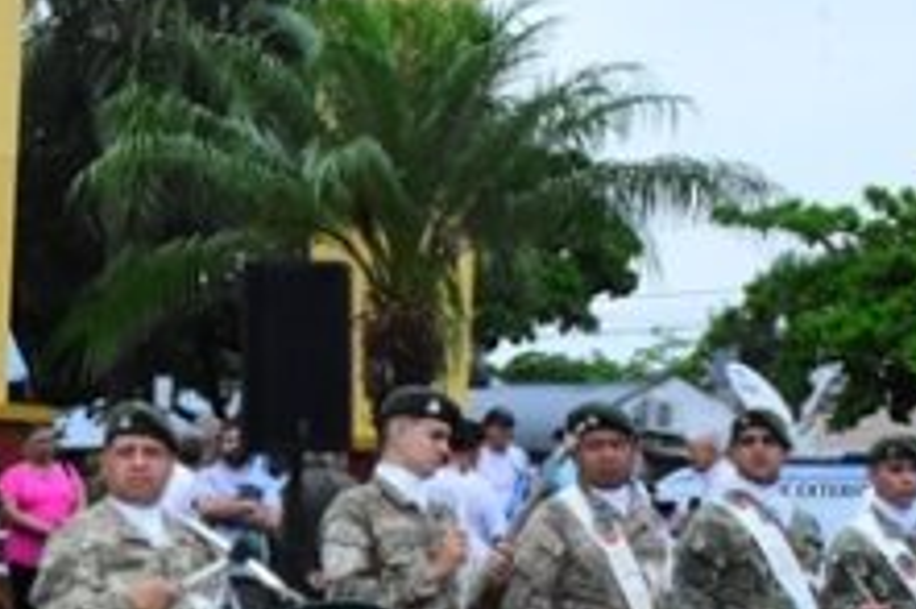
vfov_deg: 12.2
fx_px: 2848
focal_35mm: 112
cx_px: 12
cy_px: 456
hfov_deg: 17.9
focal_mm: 22
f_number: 20
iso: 4000
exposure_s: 1/250
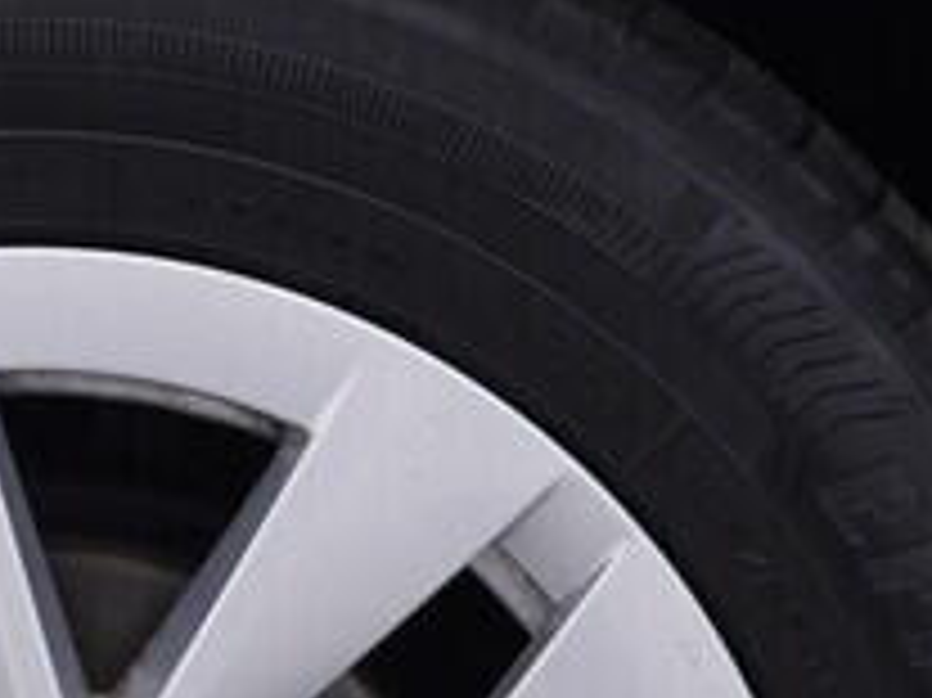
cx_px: 9
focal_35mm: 171
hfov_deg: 11.5
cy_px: 907
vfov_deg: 8.5
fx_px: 4601
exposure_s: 1/80
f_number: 4
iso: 125
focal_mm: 24
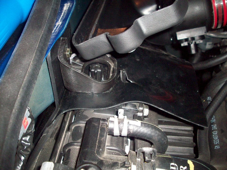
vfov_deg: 38.7
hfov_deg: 50.1
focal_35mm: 37
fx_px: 243
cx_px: 114
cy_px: 85
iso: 160
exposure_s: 1/45
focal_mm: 6.2
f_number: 2.8
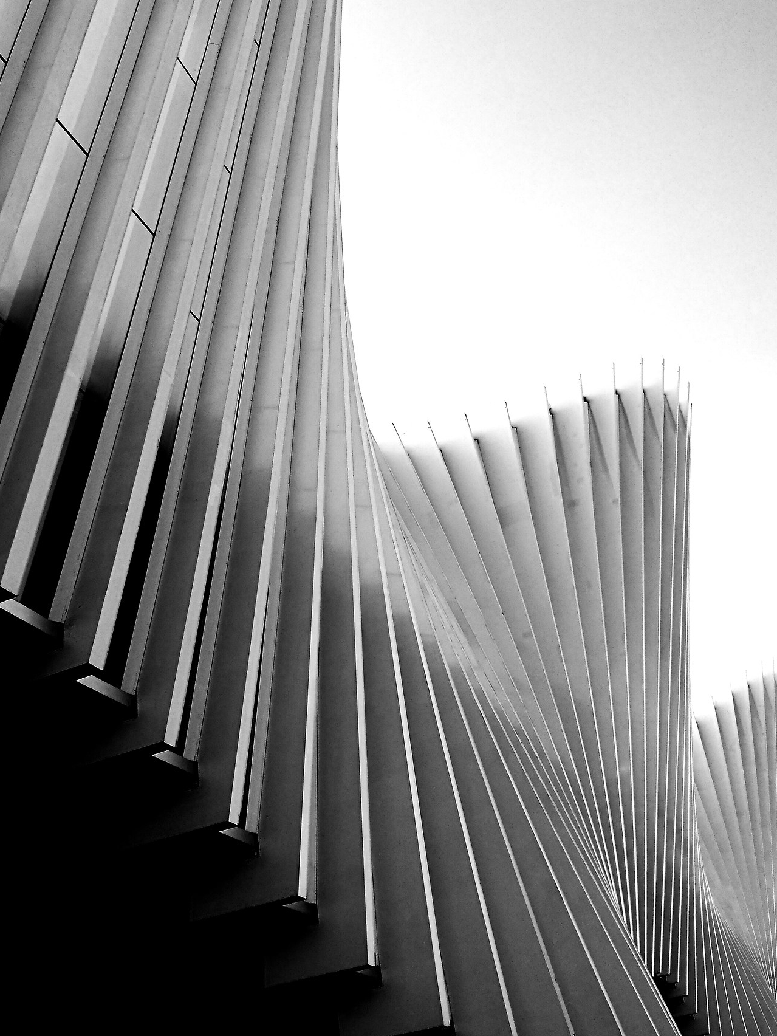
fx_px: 1137
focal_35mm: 38
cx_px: 405
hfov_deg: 37.7
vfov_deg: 49.0
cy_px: 524
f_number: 2.2
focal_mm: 4.5
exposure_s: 1/479
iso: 50
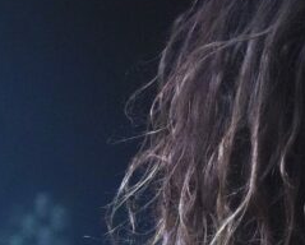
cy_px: 124
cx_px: 319
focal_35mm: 289
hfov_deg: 6.7
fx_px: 2613
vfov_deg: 5.4
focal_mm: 64
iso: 5000
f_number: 5
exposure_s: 1/100
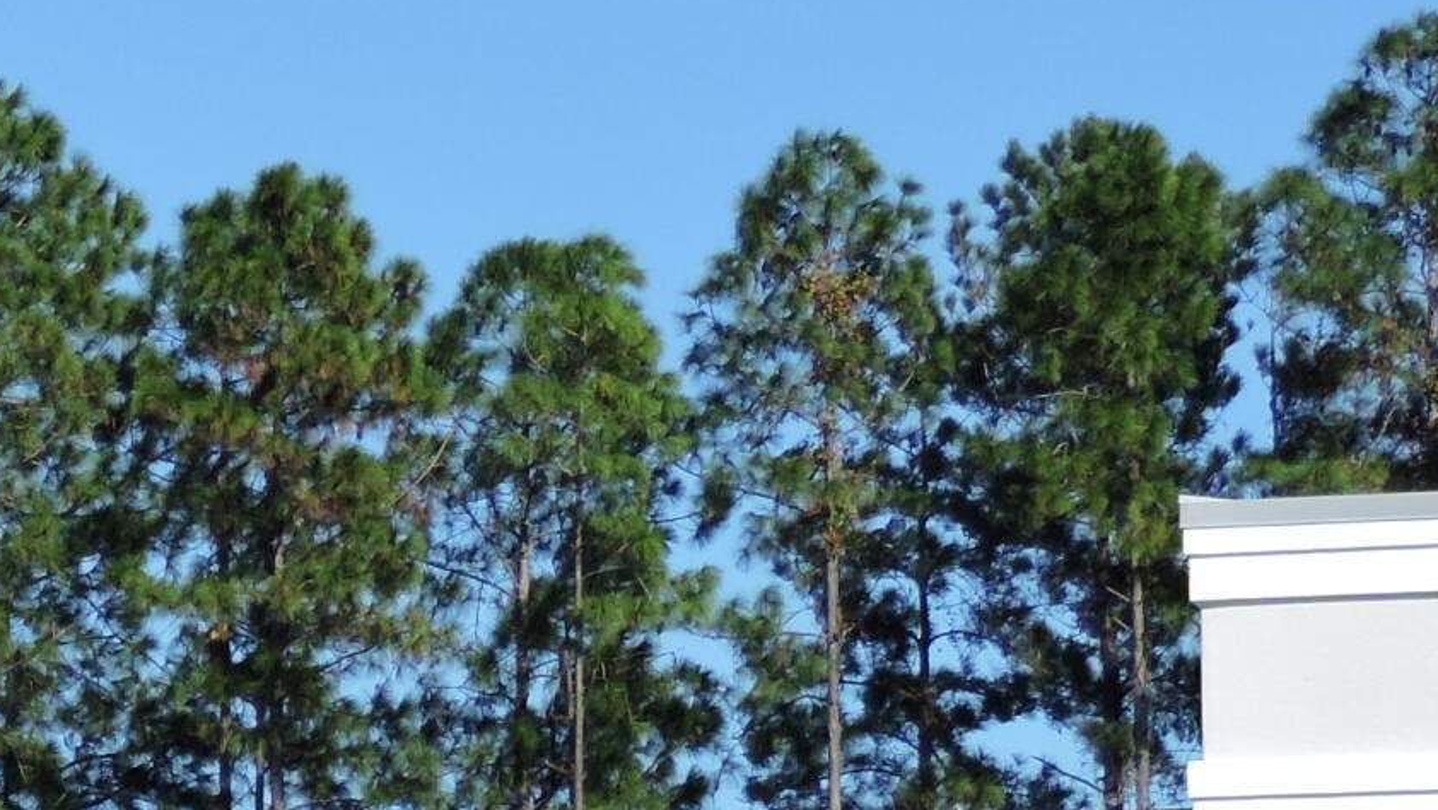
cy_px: 1611
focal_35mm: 291
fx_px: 11098
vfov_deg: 4.1
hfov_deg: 7.2
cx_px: -987
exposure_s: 1/800
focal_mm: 13.4
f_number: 3.9
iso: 100
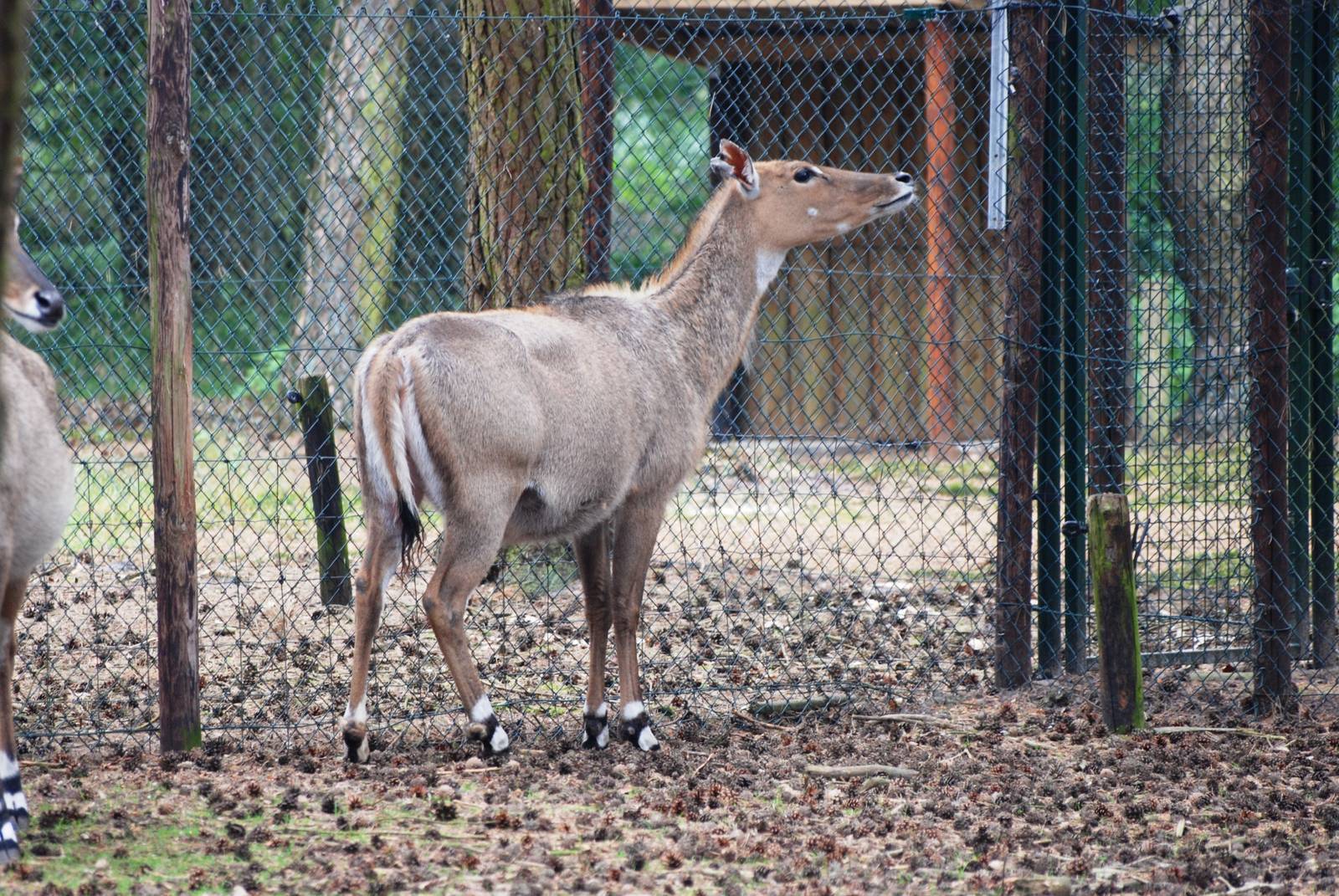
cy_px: 448
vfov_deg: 4.7
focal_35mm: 292
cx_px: 670
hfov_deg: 7.0
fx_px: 10892
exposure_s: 1/125
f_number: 5
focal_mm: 195
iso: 400
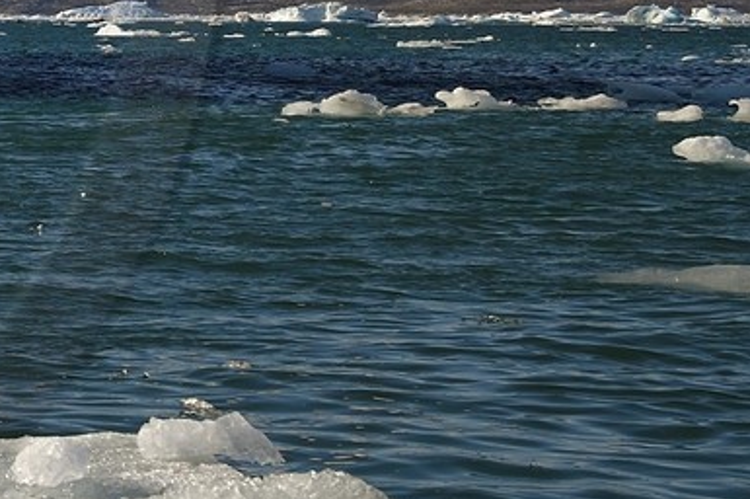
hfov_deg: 12.0
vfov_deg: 8.6
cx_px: -582
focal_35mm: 158
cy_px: -105
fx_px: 3289
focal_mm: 38
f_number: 8
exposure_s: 1/1000
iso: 200
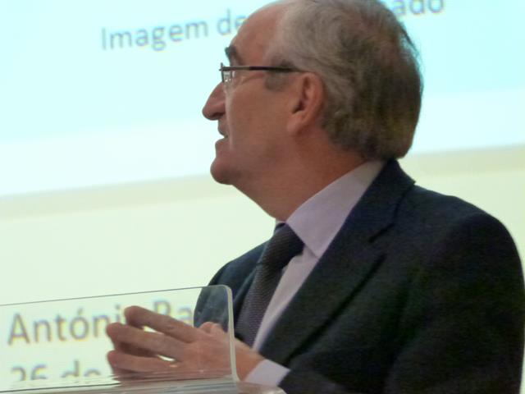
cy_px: 197
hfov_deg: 8.6
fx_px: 3488
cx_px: 262
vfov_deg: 6.5
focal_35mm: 230
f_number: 3.9
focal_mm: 41.4
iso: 1600
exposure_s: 1/30
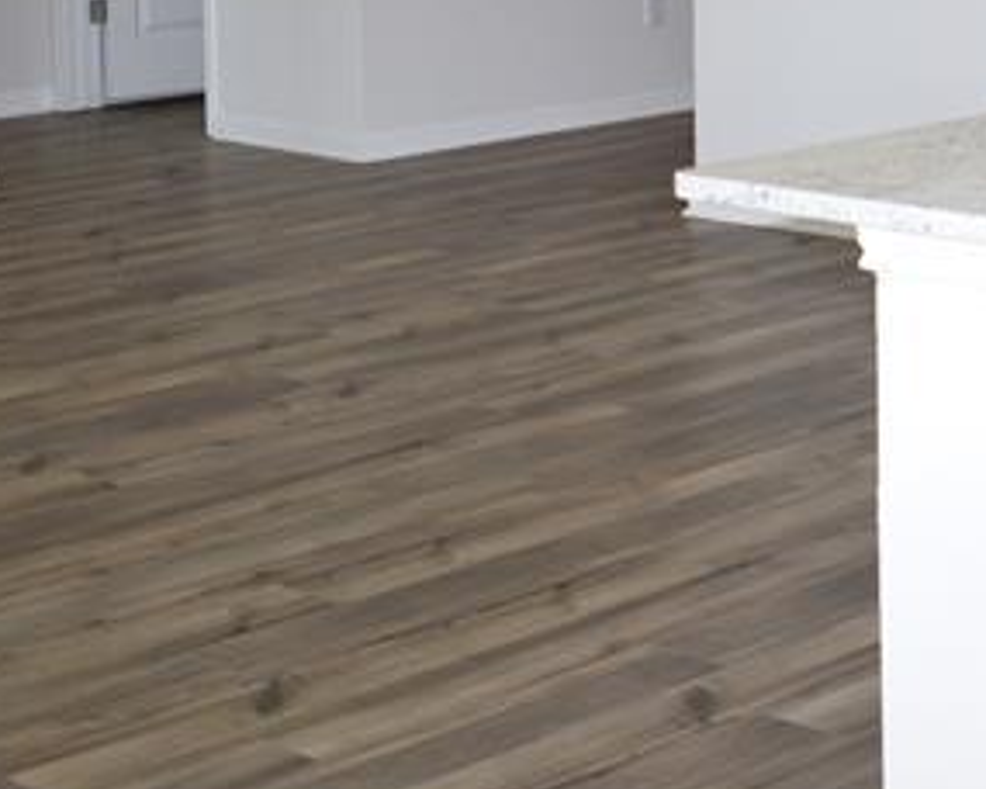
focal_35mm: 91
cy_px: -194
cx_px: 1418
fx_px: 2656
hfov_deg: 18.9
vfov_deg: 16.1
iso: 400
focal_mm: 18
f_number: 5.6
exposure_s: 1/125
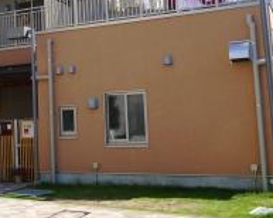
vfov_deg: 25.5
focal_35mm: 59
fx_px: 476
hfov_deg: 30.8
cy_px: 61
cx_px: 37
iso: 100
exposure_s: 1/640
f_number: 2.6
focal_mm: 4.6
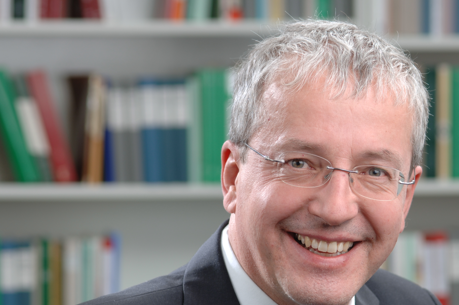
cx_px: 306
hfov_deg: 8.6
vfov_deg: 5.7
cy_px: 215
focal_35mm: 239
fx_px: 3040
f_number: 4.5
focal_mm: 105
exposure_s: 1/160
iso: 100
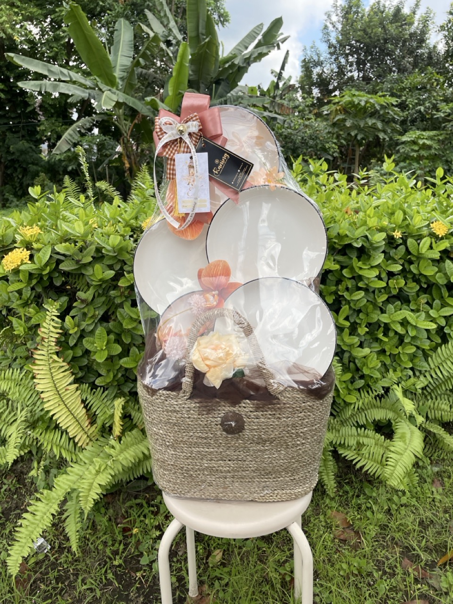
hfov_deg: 53.1
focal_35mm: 26
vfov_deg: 67.3
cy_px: 302
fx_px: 454
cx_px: 226
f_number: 1.6
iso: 50
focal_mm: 4.2
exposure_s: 1/1092
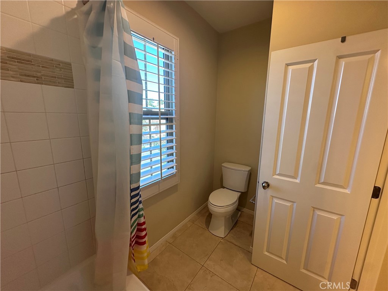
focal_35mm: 14
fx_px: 157
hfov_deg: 102.1
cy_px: 146
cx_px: 194
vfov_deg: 85.7
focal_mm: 2.22
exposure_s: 1/120
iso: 125
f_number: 2.2
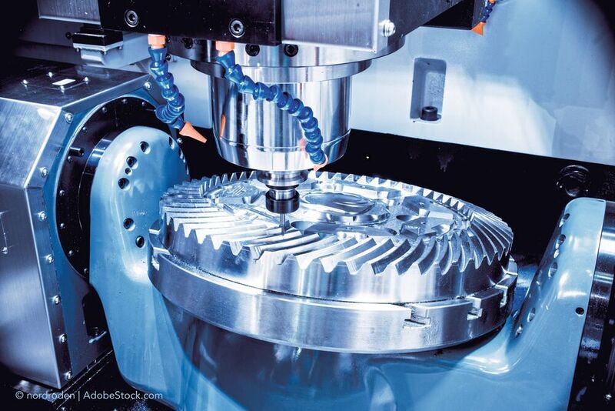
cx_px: 308
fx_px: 684
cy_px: 206
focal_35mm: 40
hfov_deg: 48.4
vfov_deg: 33.4
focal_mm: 40
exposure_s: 3
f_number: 14
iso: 100
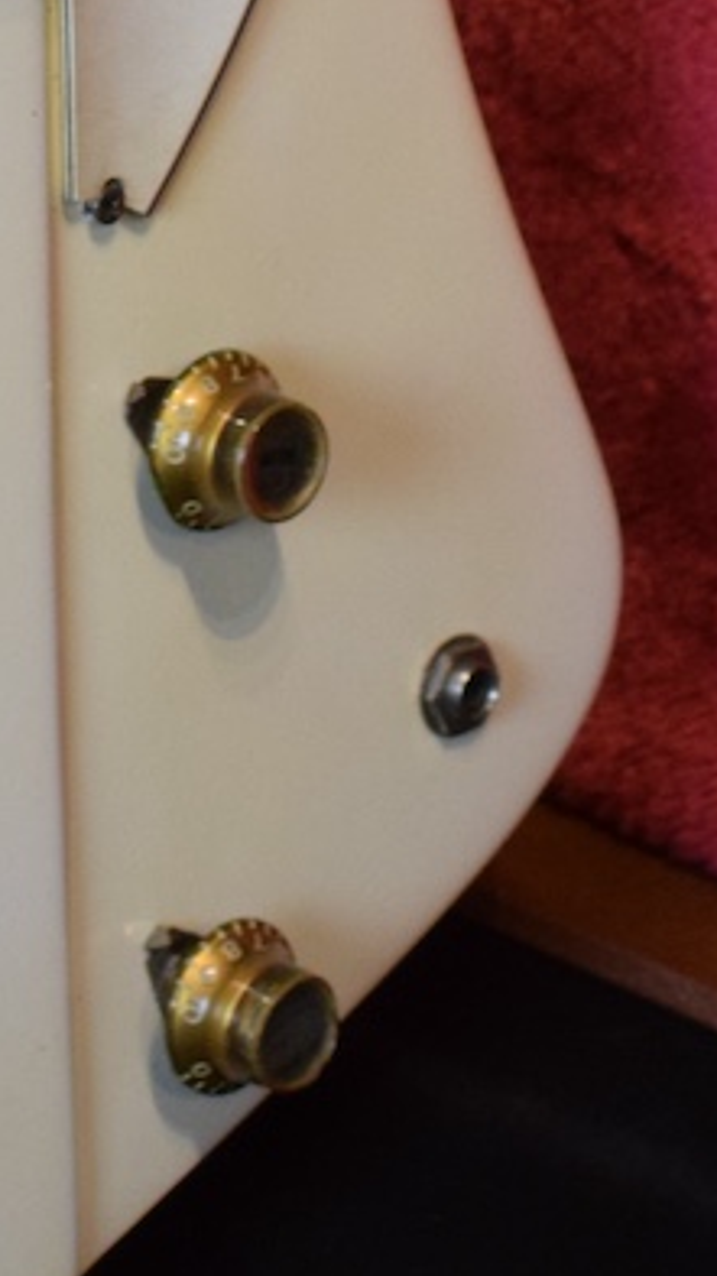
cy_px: -146
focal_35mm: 162
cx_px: -123
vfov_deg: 13.0
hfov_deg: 7.4
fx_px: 5477
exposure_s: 1/60
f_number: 4
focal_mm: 27
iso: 1250
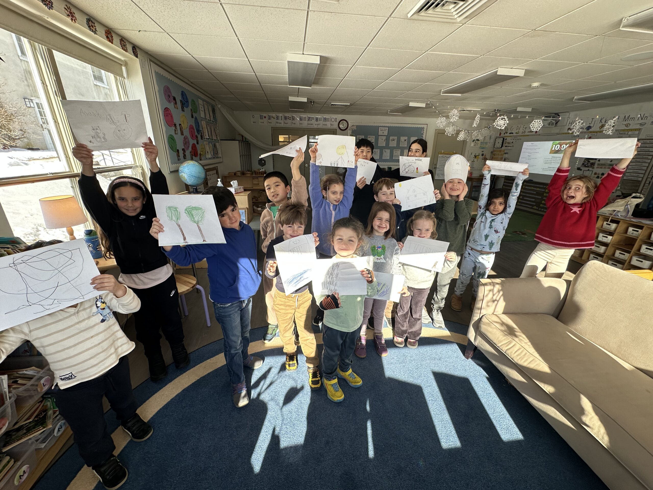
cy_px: 245
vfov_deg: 85.7
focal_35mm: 14
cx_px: 326
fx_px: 264
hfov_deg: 102.1
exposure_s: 1/179
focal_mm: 2.22
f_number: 2.2
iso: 40
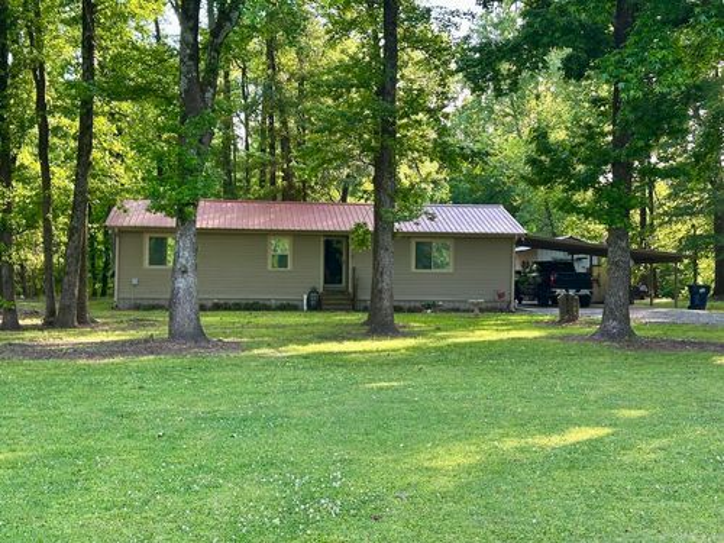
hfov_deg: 39.7
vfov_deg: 30.3
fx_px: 1004
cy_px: 272
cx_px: 362
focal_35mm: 48
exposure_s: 1/256
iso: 64
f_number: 1.78
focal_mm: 6.86
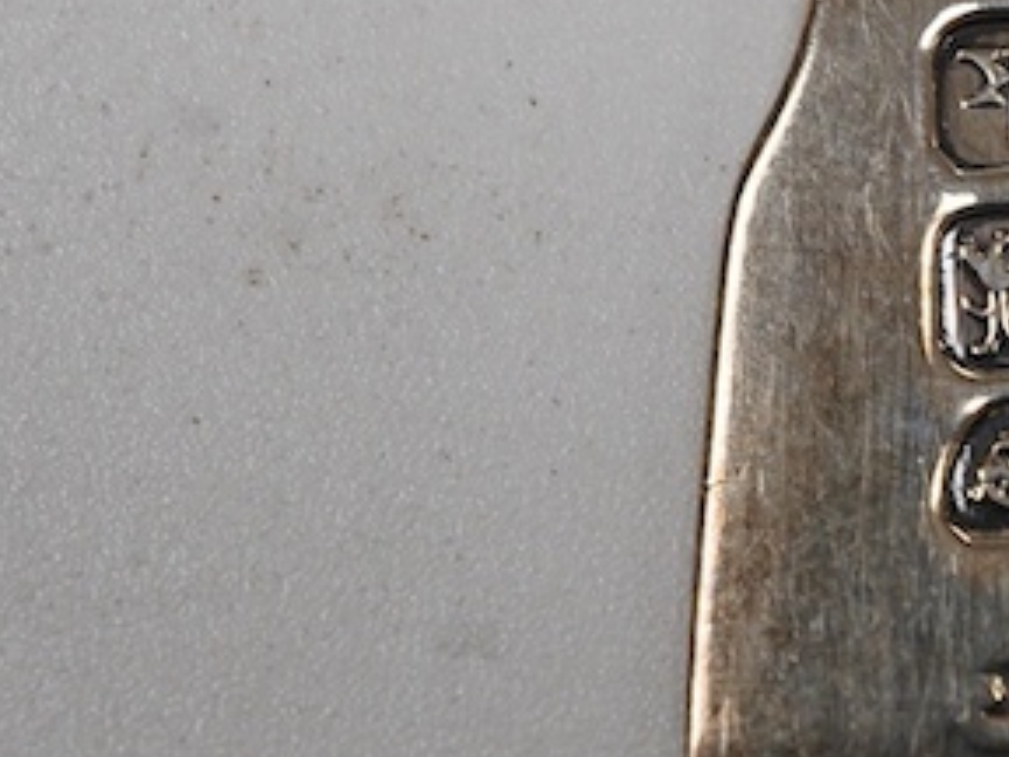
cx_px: 1128
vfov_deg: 11.0
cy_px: 228
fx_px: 3935
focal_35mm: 135
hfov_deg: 14.3
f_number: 9
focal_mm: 30
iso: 1250
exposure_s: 1/125
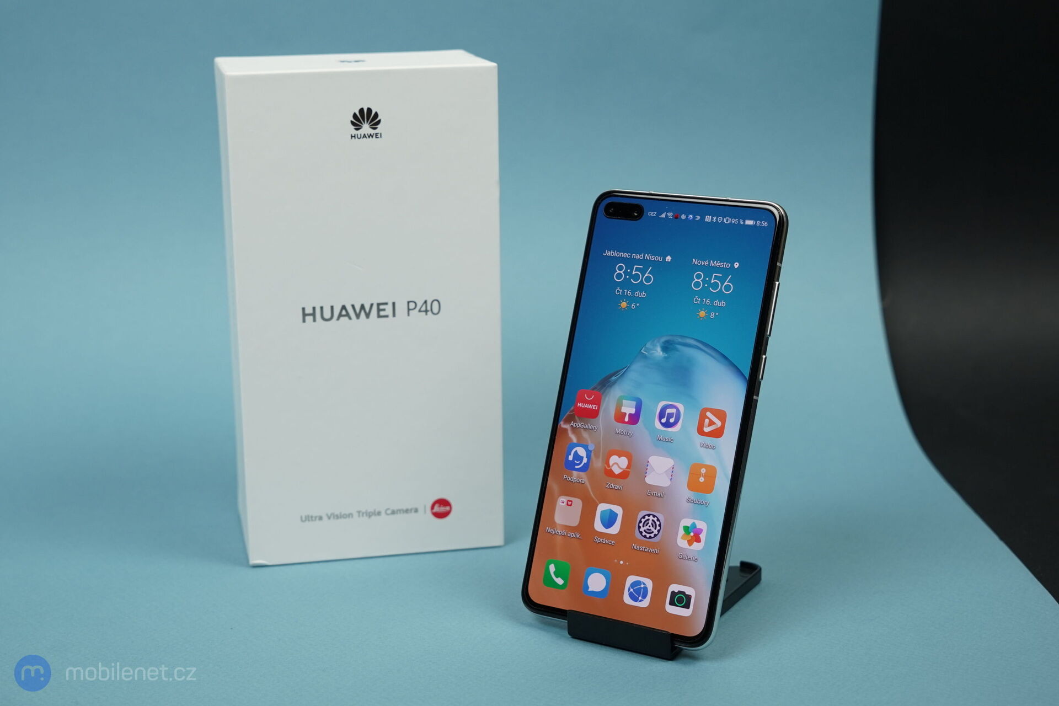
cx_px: 530
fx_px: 1382
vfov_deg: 28.6
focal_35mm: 47
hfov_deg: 41.9
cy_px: 353
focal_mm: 47
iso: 500
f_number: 6.3
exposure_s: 1/100
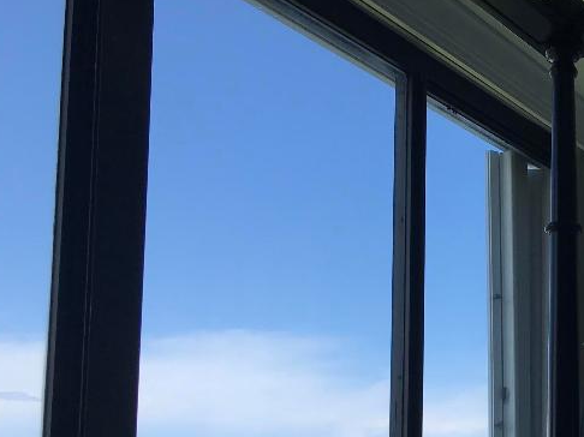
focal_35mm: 59
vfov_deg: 23.9
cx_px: 600
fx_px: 995
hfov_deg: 30.2
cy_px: 418
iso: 20
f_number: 1.8
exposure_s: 1/748
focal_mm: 3.99
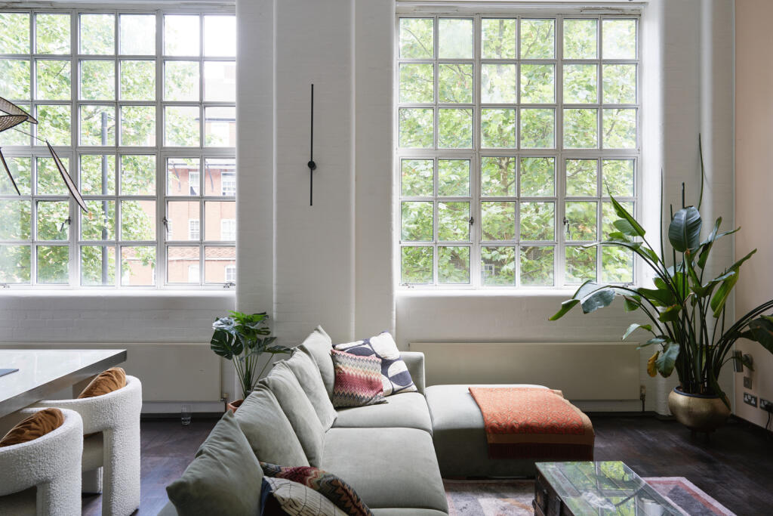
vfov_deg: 53.1
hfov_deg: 73.7
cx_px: 386
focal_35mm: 24
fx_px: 515
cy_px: 258
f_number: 7.1
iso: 100
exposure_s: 1/13
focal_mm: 24
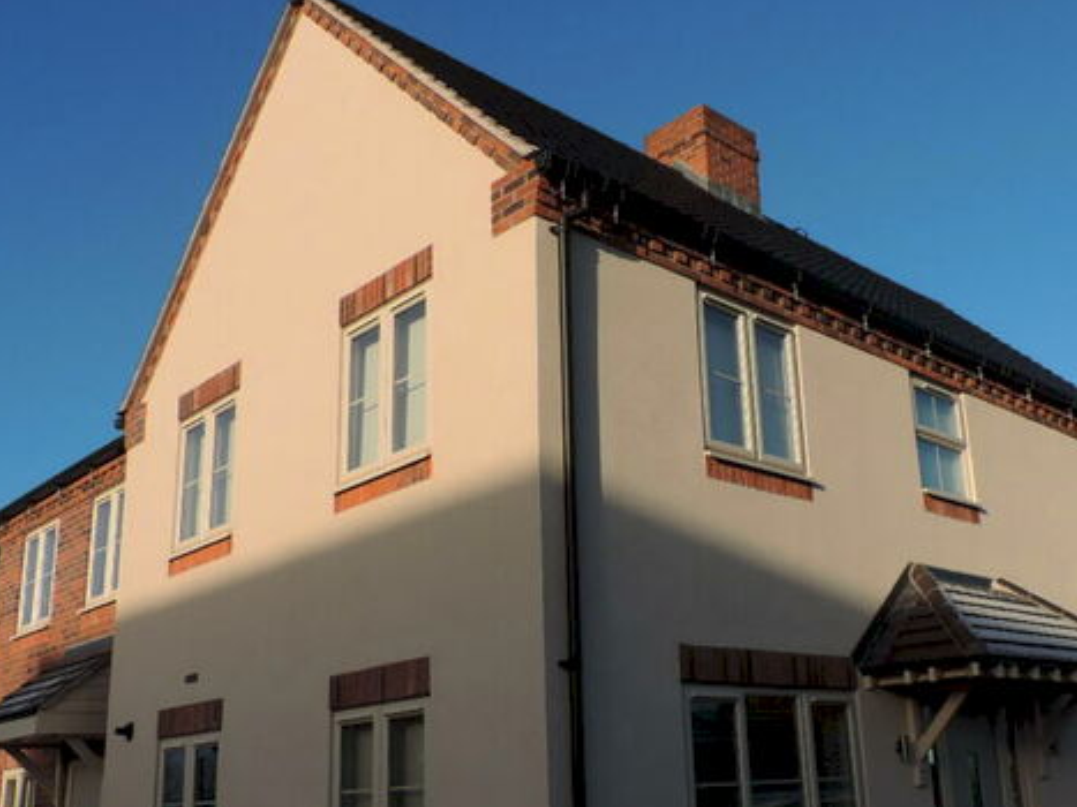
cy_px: 469
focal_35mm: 36
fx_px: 1120
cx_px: 669
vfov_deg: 39.5
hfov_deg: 50.9
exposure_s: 1/1000
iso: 80
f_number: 3
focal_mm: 4.3
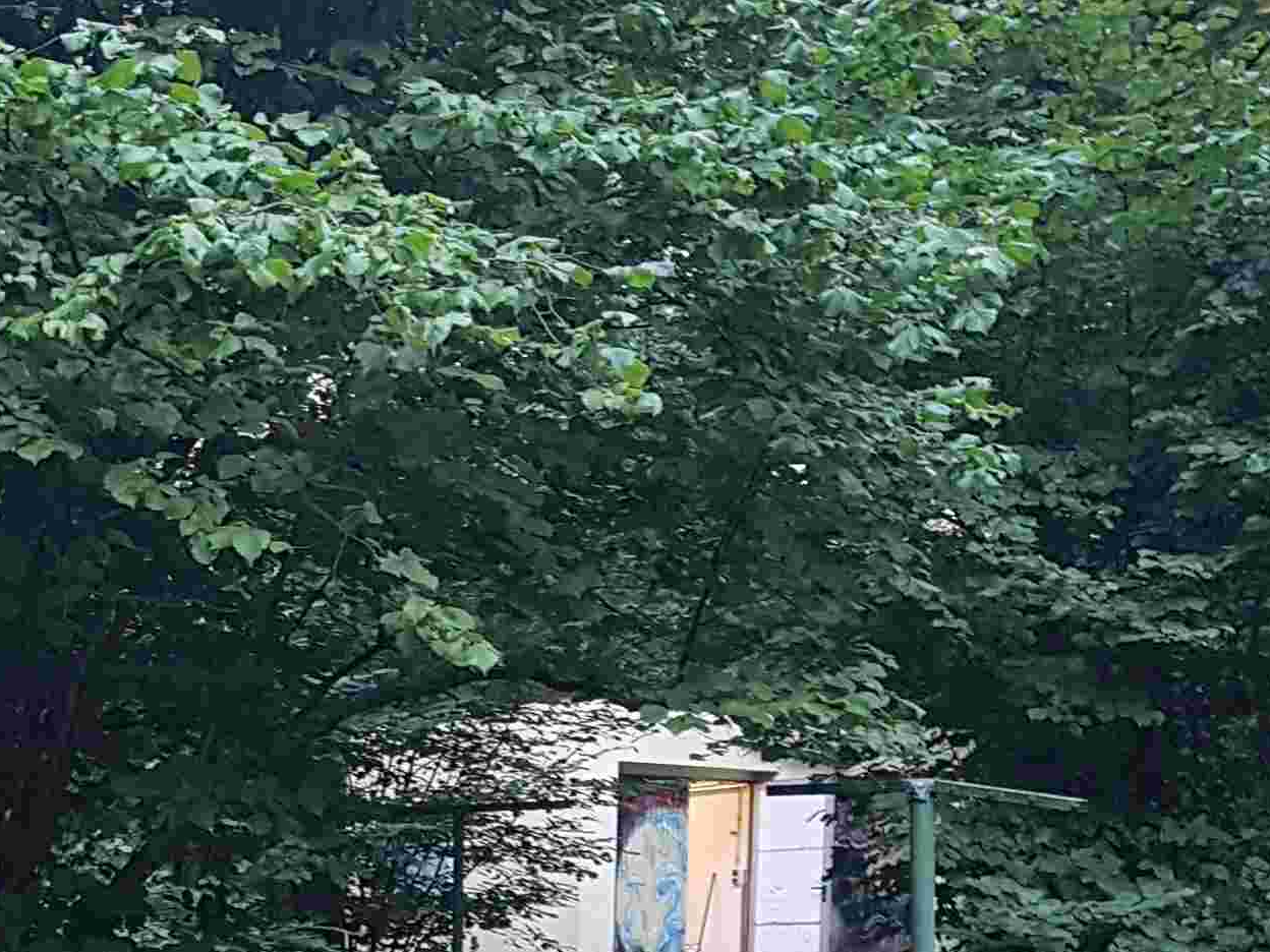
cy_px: 1374
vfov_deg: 16.2
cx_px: -255
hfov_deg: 21.6
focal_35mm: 84
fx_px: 3082
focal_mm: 4.2
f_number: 1.7
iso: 160
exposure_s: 1/50
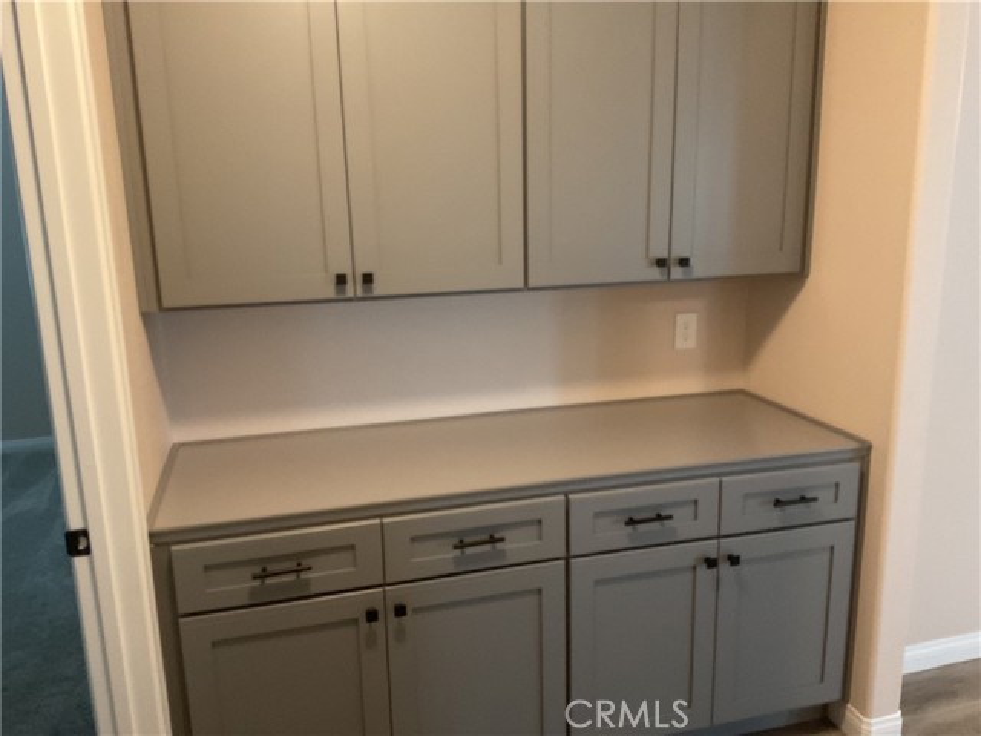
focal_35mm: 29
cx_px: 490
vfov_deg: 48.2
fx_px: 822
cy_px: 368
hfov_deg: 61.7
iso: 250
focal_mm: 3
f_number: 1.8
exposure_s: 1/40
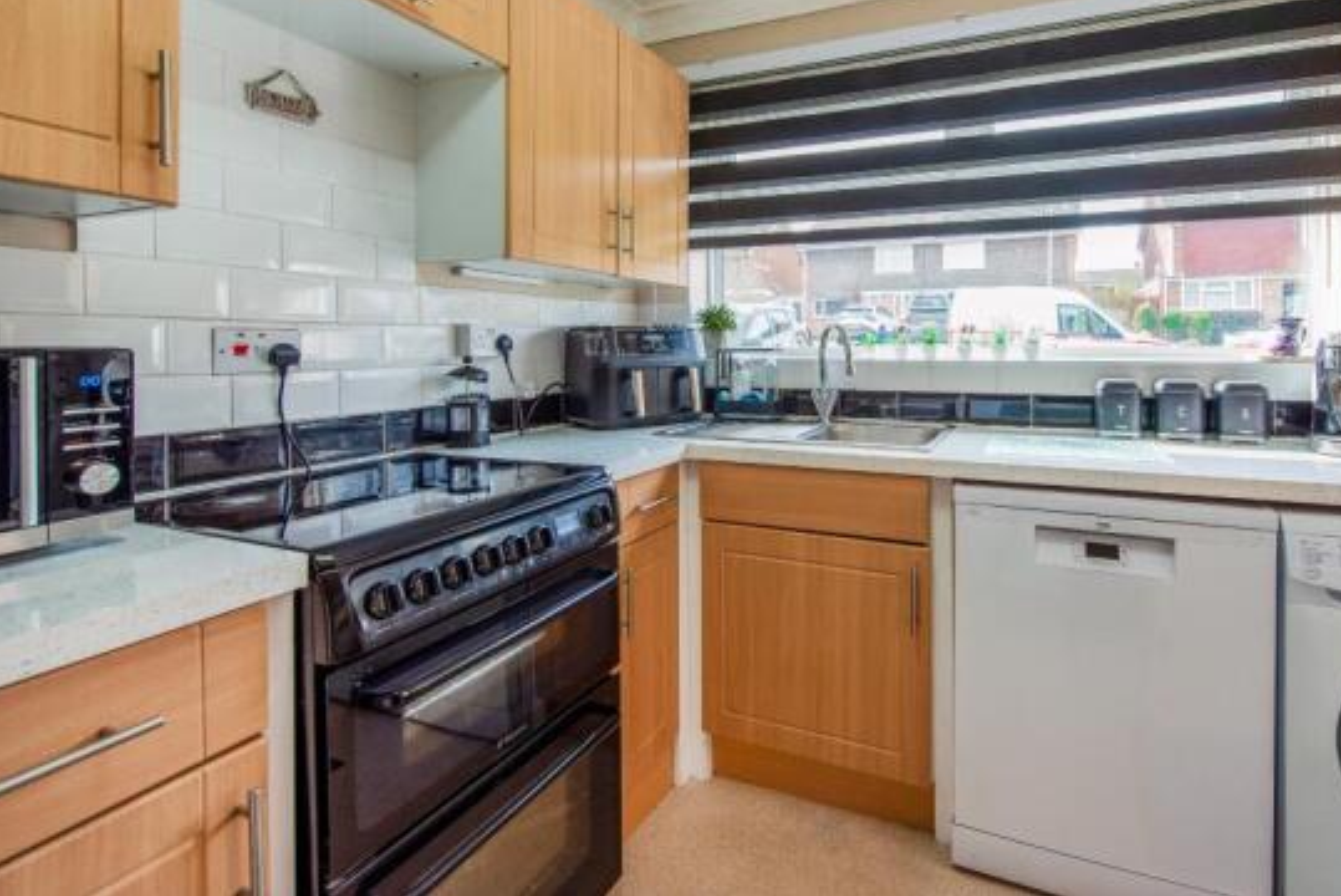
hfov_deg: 92.2
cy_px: 355
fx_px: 634
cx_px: 794
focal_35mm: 17
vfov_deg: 69.7
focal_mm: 14
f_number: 7.1
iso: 400
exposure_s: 1/60
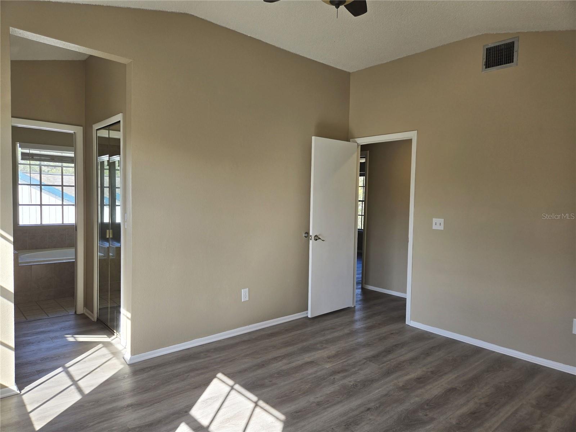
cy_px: 216
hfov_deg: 73.9
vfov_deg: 58.9
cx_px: 288
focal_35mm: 23
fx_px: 383
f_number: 1.8
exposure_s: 1/318
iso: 25
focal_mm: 5.4
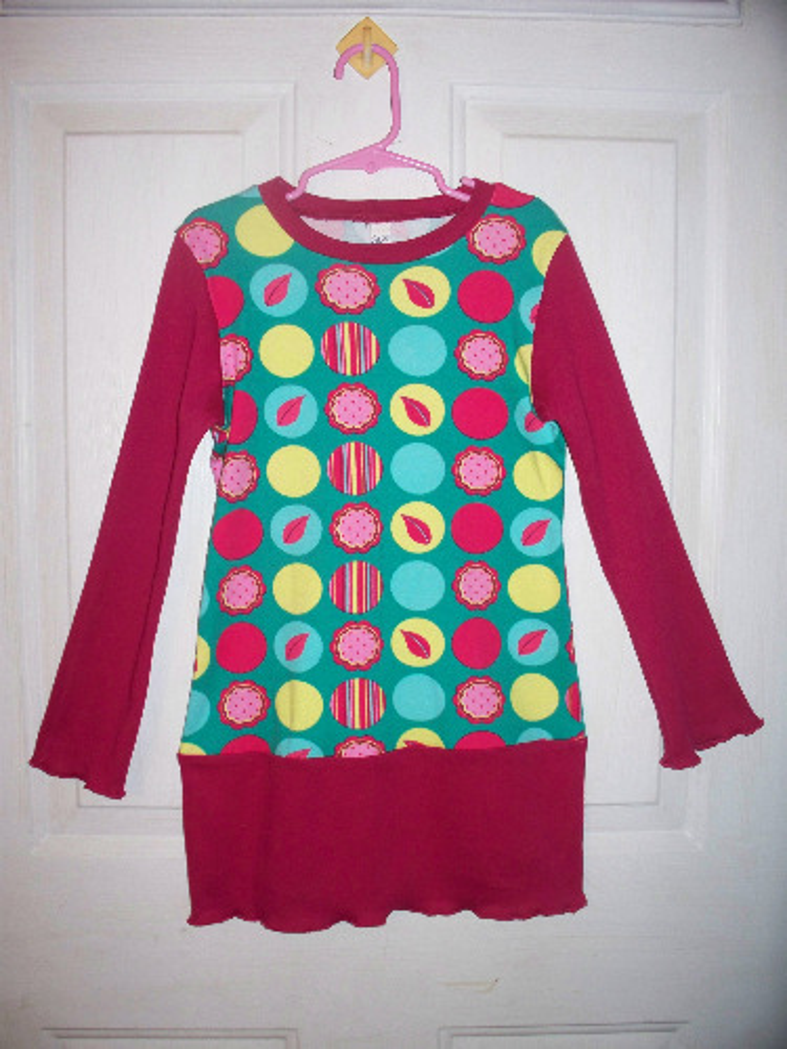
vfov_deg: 51.4
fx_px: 1091
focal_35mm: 36
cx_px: 394
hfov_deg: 39.7
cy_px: 524
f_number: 2.8
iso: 200
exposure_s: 1/30
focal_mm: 7.54
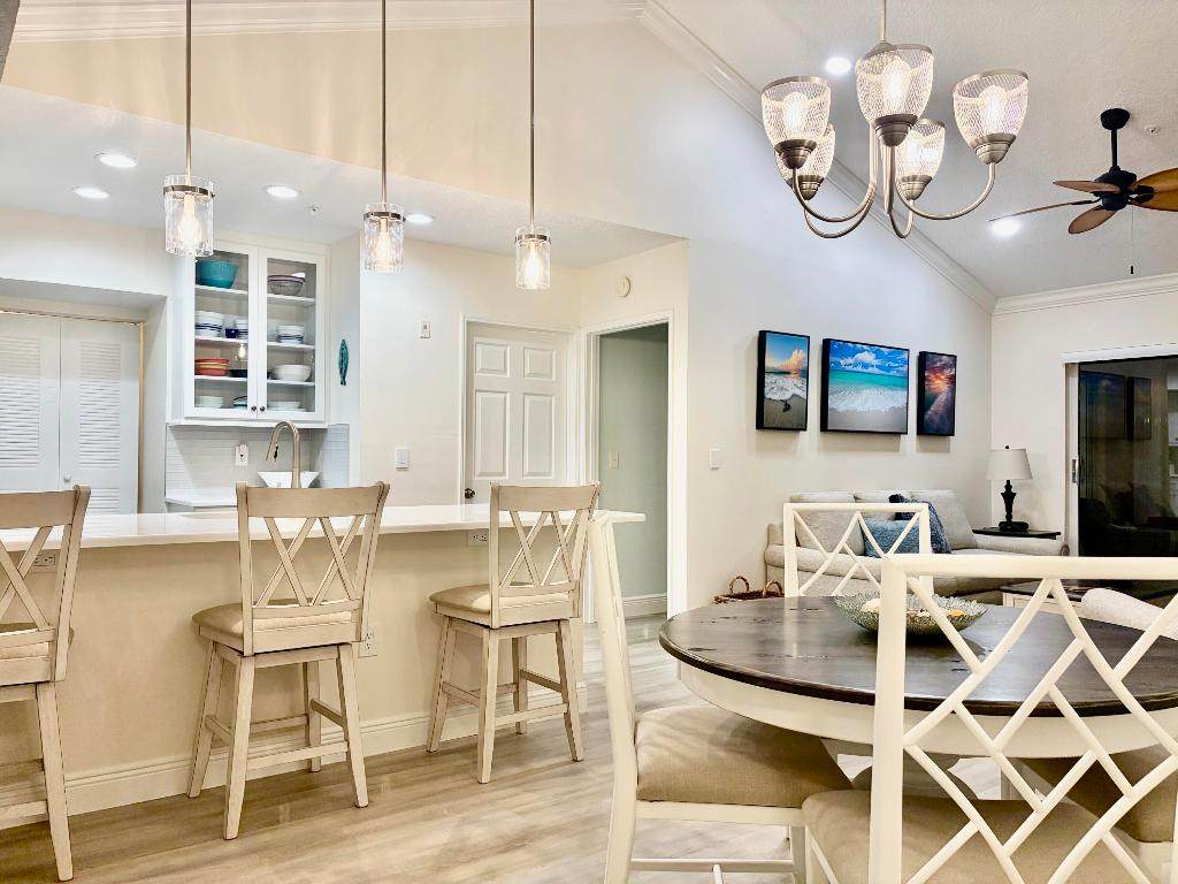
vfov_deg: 53.1
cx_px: 589
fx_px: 885
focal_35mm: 26
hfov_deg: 67.3
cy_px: 442
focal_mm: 5.96
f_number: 1.6
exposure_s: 1/120
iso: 160
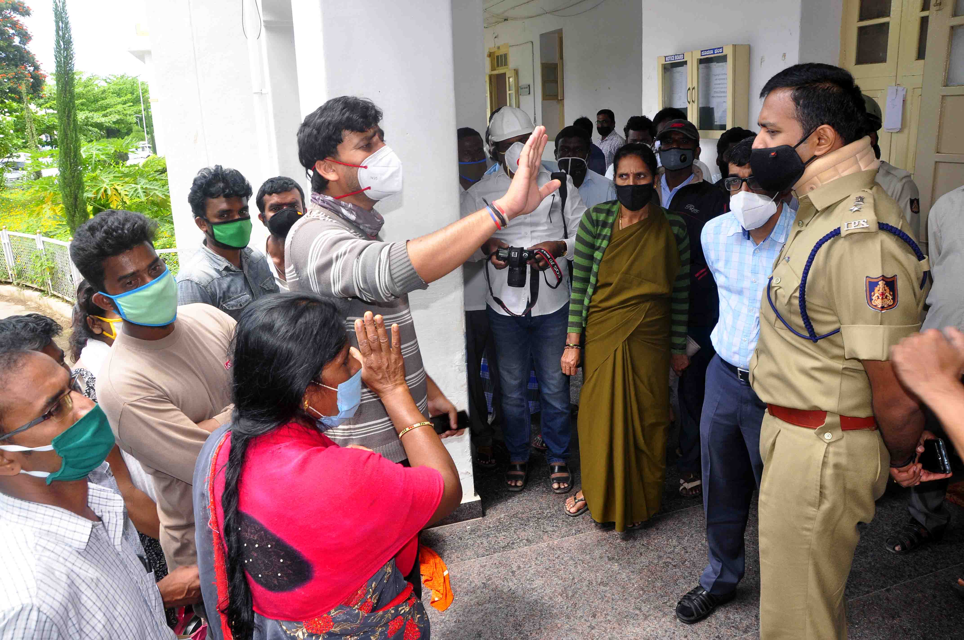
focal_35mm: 27
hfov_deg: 67.4
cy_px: 320
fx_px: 722
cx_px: 482
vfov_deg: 47.8
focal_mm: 18
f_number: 9
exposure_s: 1/125
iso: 400
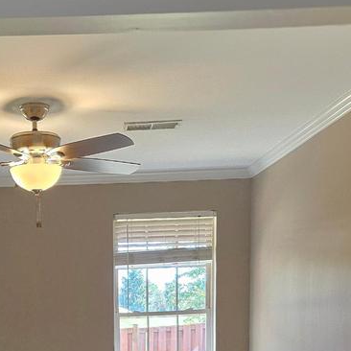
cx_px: 57
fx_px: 688
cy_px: 415
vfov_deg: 25.8
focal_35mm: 60
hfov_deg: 27.9
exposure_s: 1/120
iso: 800
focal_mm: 6.25
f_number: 1.7
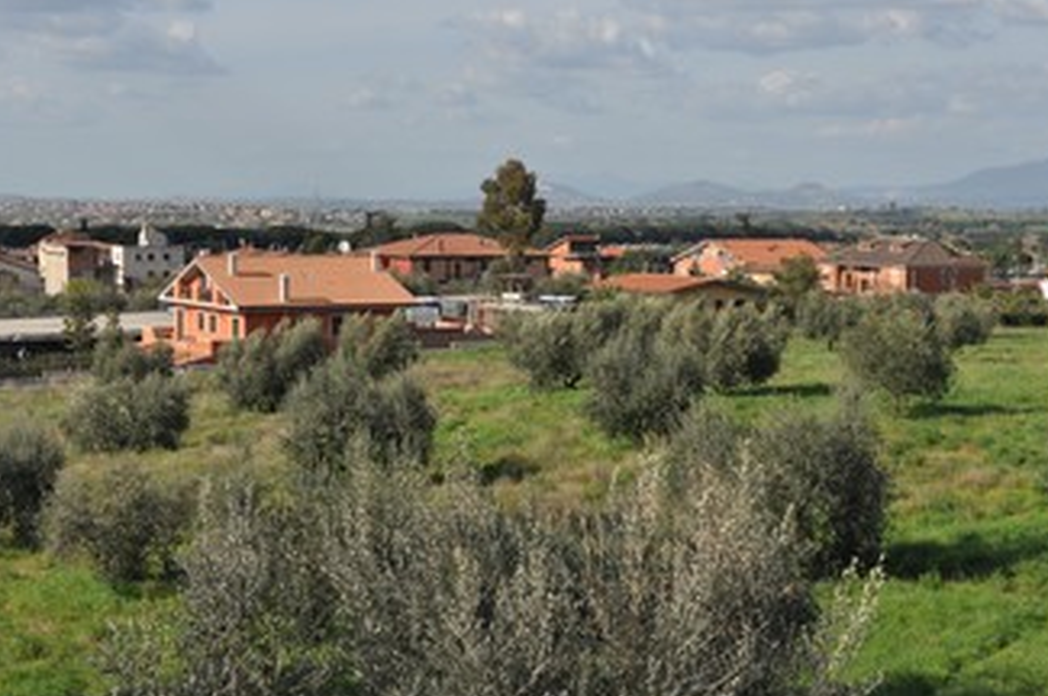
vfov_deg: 21.0
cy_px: 342
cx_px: 555
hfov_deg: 31.2
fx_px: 1879
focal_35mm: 65
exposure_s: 1/800
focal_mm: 35
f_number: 11
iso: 400
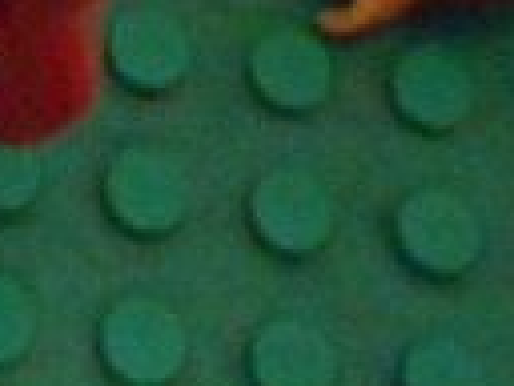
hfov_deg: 10.2
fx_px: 2777
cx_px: -285
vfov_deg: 7.1
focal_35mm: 187
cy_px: -796
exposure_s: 1/1.6
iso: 800
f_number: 3.8
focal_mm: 5.3
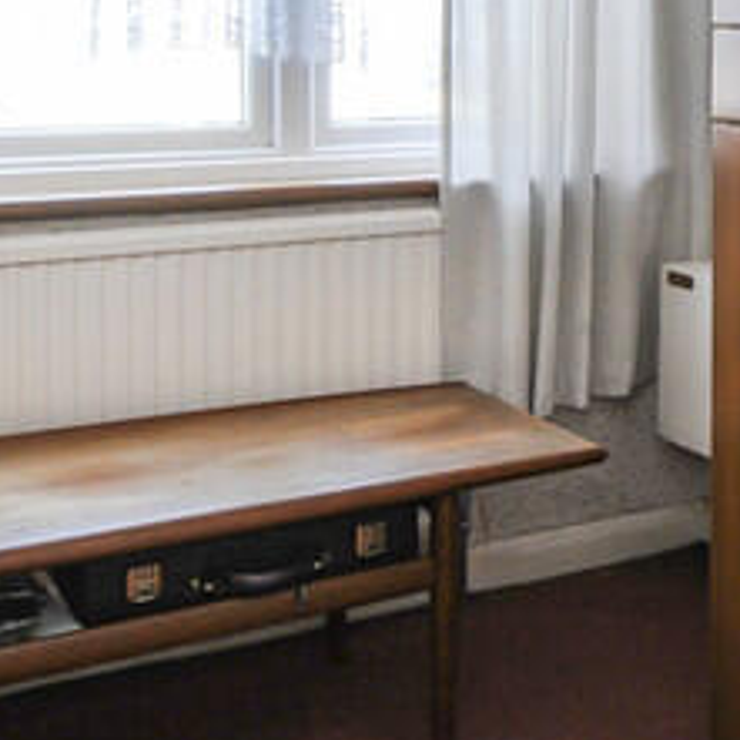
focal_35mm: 59
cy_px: 0
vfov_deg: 27.4
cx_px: 770
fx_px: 1427
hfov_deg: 27.1
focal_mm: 10
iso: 400
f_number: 10
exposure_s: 1/15
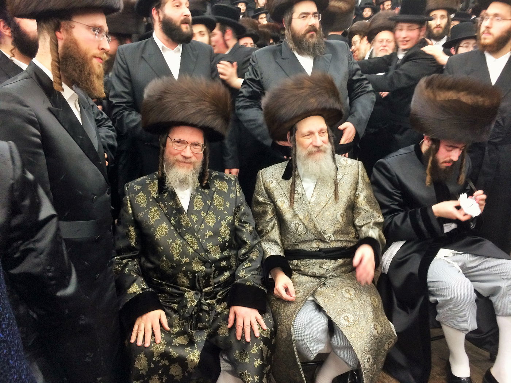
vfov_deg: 48.2
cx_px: 256
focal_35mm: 29
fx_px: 428
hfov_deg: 61.7
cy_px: 192
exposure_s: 1/30
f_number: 2.2
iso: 160
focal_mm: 4.15
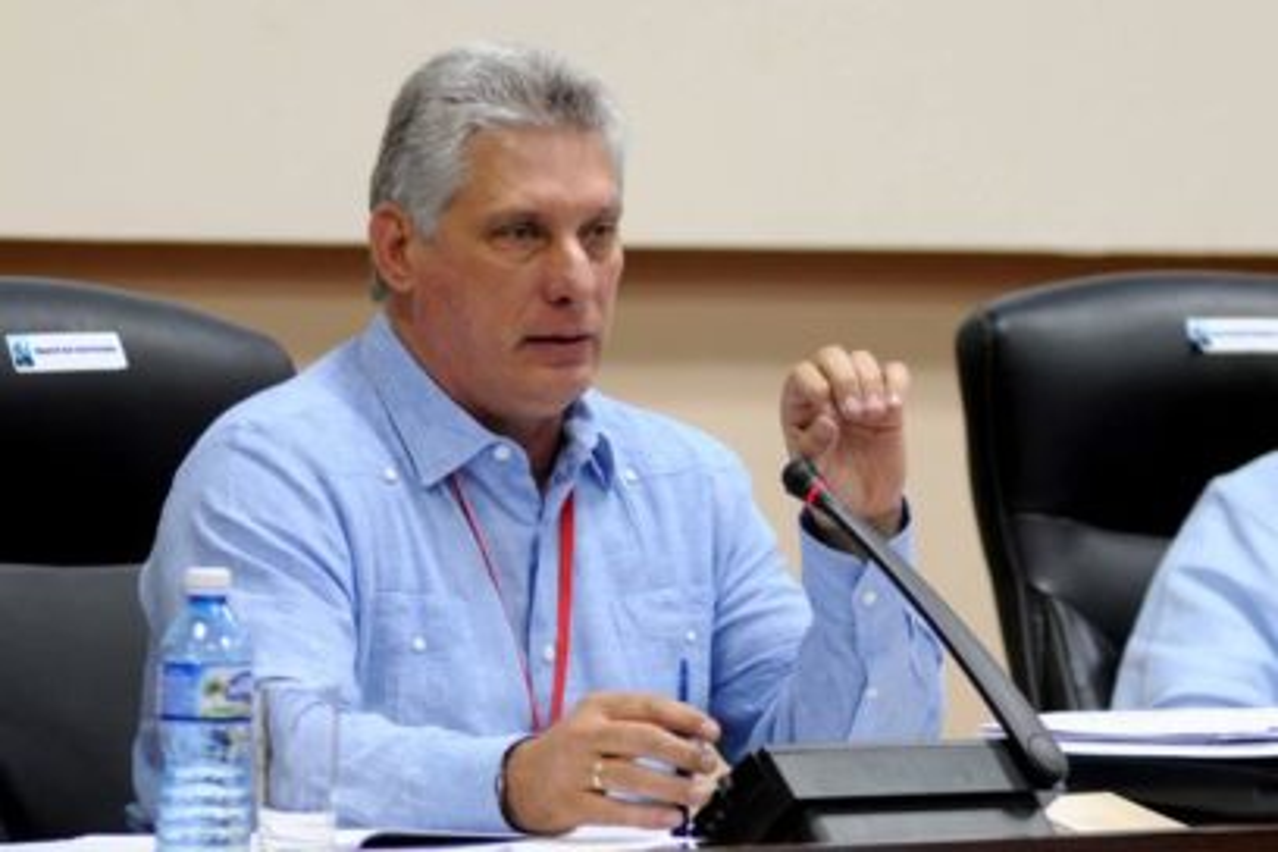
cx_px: 639
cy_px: 426
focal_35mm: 188
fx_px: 6656
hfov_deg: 11.0
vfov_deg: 7.3
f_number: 2.8
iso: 500
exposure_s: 1/60
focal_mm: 125
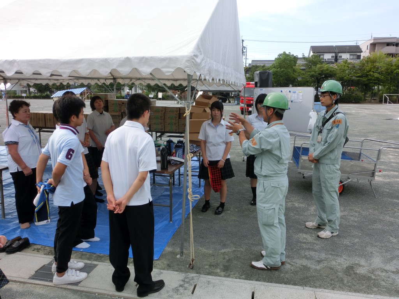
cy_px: 150
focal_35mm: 28
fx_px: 323
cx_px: 200
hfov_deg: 63.4
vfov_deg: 49.7
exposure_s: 1/640
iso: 80
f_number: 3
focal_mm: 5
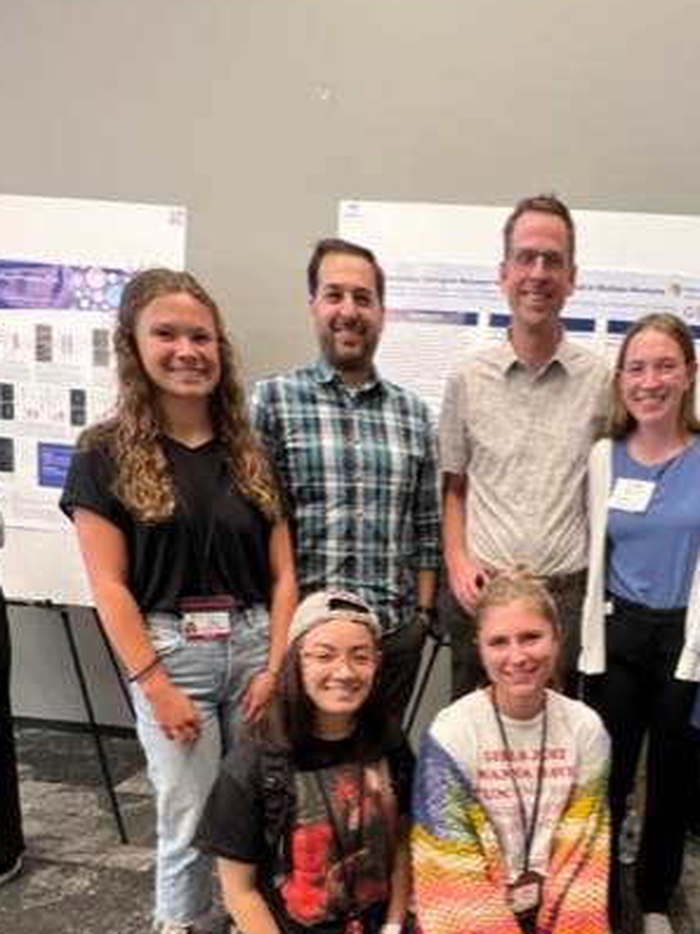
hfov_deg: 61.6
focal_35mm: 21
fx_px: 566
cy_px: 684
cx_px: 476
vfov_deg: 74.2
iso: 400
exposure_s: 1/60
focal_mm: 1.57
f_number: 1.8
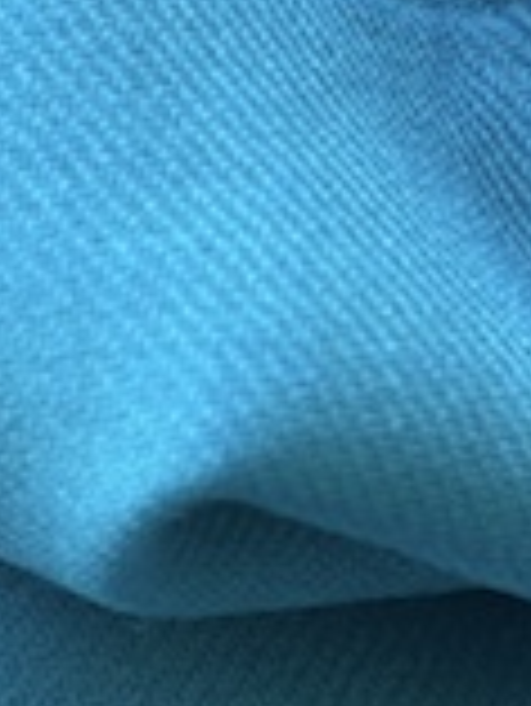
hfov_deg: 4.8
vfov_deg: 6.5
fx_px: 6209
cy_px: 841
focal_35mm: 304
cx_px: -713
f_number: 1.78
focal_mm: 6.76
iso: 64
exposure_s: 1/196
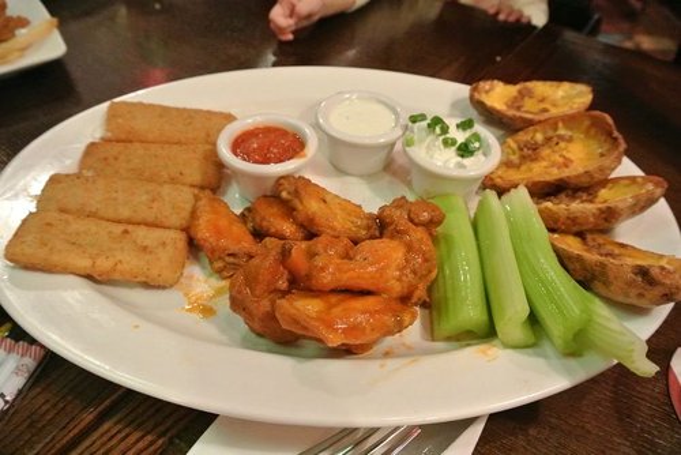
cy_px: 228
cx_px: 340
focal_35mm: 27
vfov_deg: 48.0
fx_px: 511
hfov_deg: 67.4
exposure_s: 1/60
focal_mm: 10
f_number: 3.5
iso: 3200
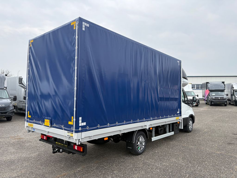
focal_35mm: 26
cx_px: 118
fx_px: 178
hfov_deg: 67.3
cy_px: 89
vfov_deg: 53.1
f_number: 1.6
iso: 50
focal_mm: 5.96
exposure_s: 1/791
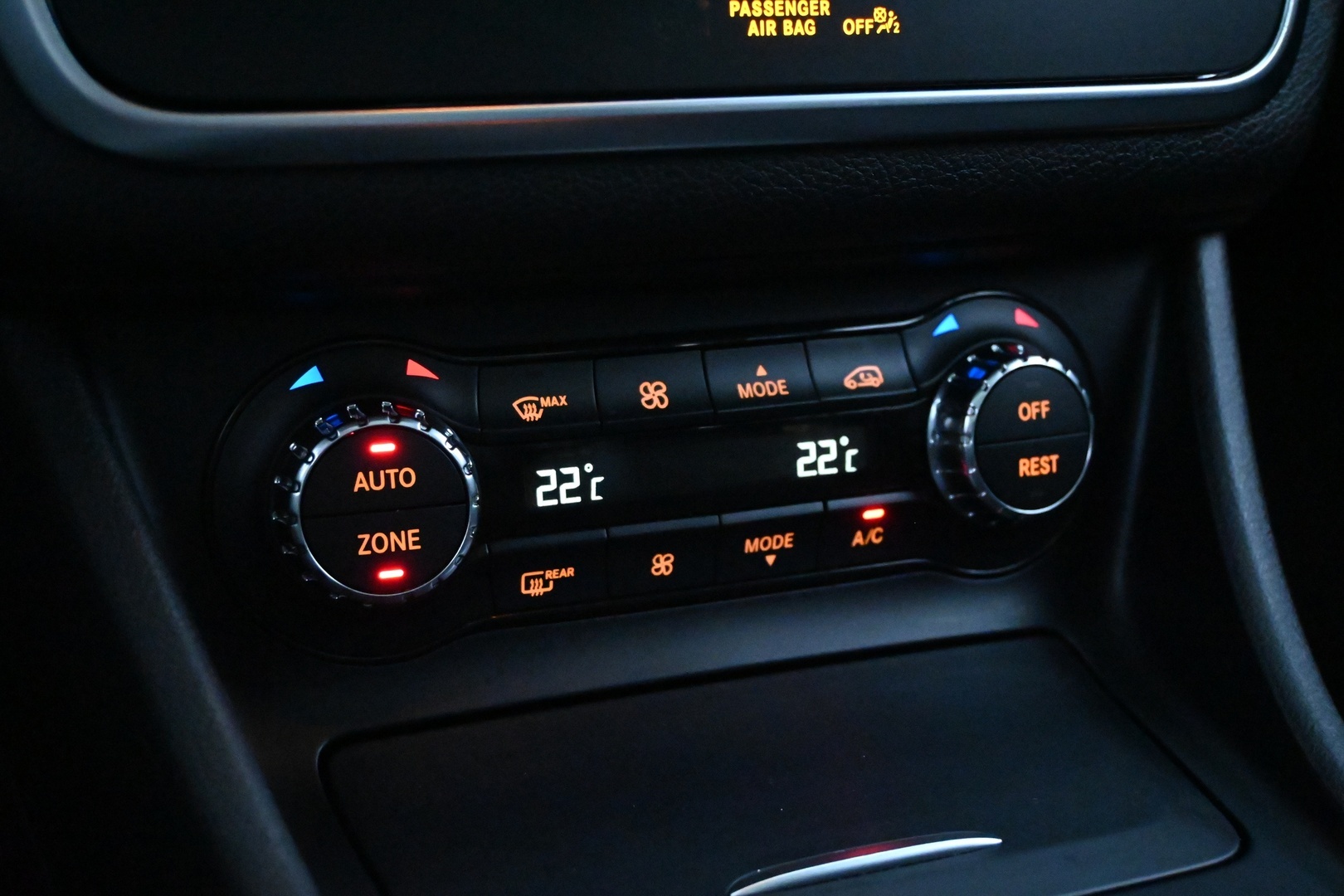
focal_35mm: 47
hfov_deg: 41.7
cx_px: 672
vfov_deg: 28.5
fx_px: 1764
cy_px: 448
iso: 16000
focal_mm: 31.5
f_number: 5
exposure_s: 1/50
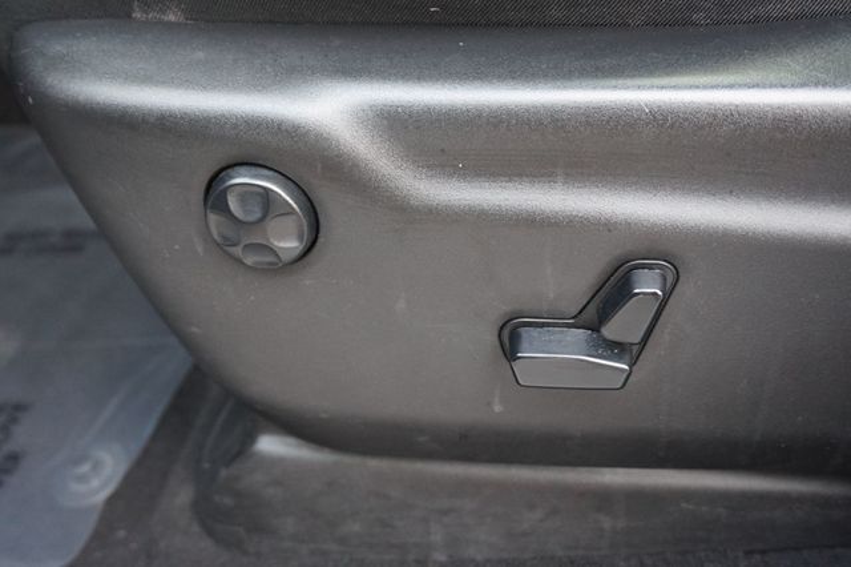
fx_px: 851
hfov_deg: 53.2
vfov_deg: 36.8
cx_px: 426
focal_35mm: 36
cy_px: 284
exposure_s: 1/60
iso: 1000
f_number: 4.5
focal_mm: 24
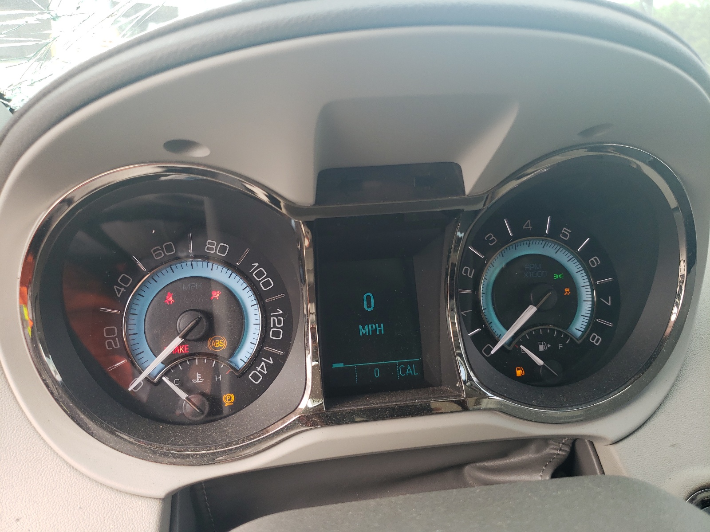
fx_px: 533
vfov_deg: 53.1
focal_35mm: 26
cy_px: 266
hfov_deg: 67.3
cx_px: 355
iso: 50
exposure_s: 1/167
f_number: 1.5
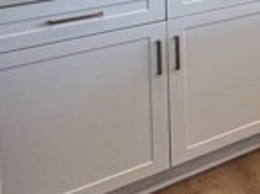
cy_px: -125
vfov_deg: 20.5
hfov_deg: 17.7
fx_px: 427
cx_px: 557
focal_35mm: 57
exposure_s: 1/120
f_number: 1.8
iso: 80
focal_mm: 1.57
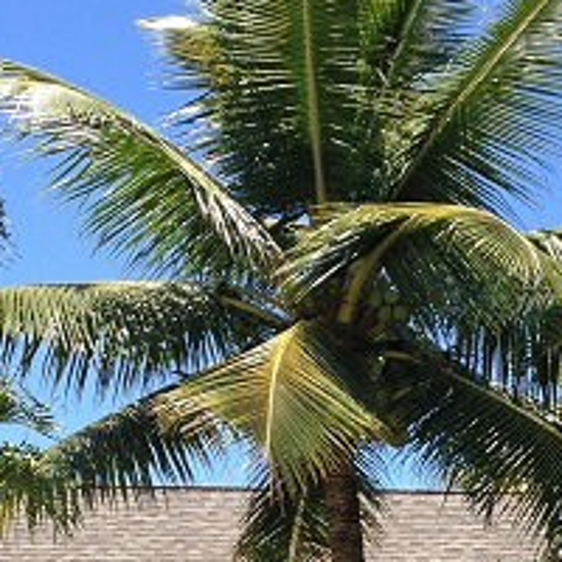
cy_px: 520
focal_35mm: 101
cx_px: 294
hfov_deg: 17.2
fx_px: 1855
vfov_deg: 17.0
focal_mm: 4.28
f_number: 2.4
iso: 50
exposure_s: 1/860
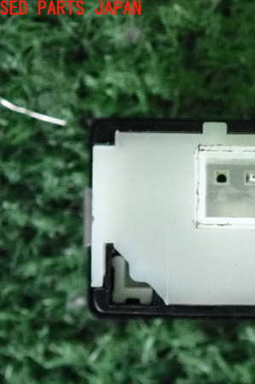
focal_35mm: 140
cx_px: 243
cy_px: 192
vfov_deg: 14.7
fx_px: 1489
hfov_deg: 9.7
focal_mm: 18
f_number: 4.9
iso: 5000
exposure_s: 1/125
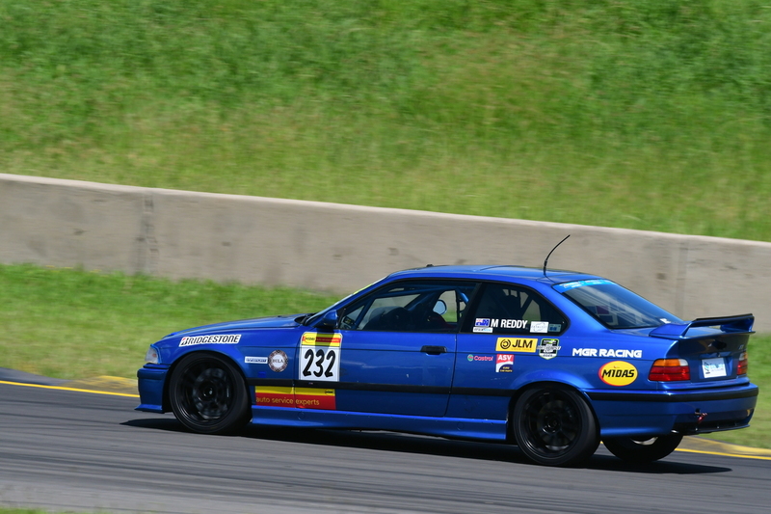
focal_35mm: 540
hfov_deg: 3.8
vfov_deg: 2.5
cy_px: 257
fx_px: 11562
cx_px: 386
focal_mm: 360
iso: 400
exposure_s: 1/500
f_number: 13
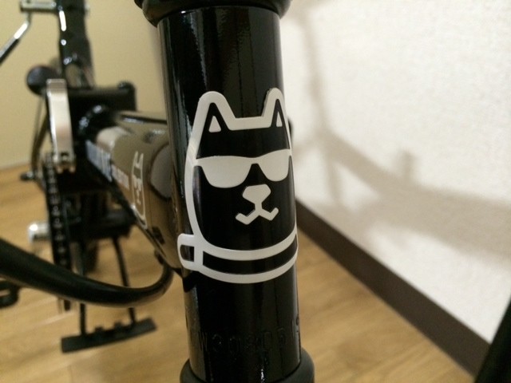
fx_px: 443
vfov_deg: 46.8
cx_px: 256
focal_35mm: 30
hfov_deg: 60.0
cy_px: 192
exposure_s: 1/17
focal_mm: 4.12
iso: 320
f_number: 2.2
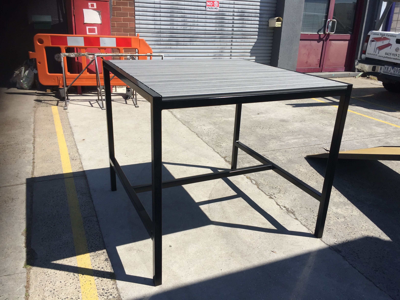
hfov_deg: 61.7
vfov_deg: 48.2
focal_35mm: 29
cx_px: 200
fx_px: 335
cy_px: 150
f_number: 2.2
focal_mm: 4.15
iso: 32
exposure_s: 1/2083
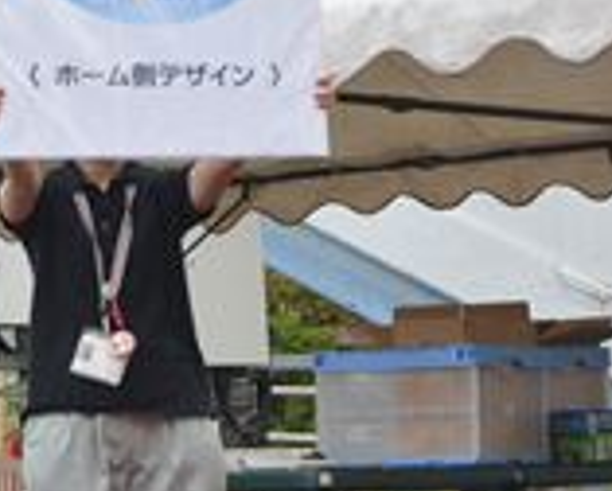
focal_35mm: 179
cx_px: 234
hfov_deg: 10.8
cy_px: 107
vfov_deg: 8.6
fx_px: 3246
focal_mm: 40
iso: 320
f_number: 18
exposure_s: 1/640
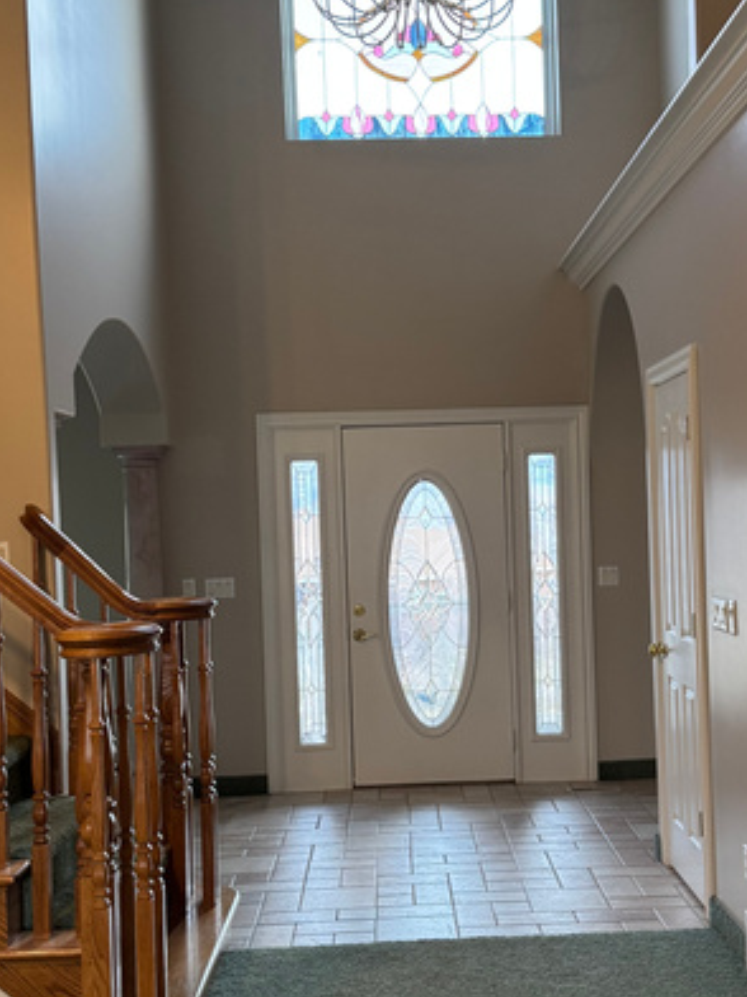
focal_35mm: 47
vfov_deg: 40.4
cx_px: 455
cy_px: 539
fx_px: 1352
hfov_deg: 30.8
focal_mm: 6.76
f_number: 1.78
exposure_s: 1/60
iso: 250
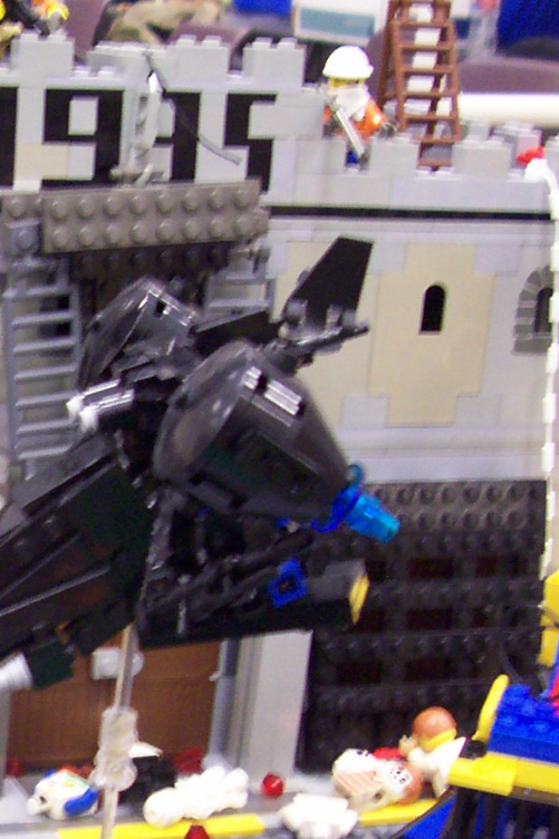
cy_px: 697
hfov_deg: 14.6
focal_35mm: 88
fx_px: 2050
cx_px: -239
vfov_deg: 22.7
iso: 160
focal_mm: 5.6
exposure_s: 1/9.71
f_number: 2.7
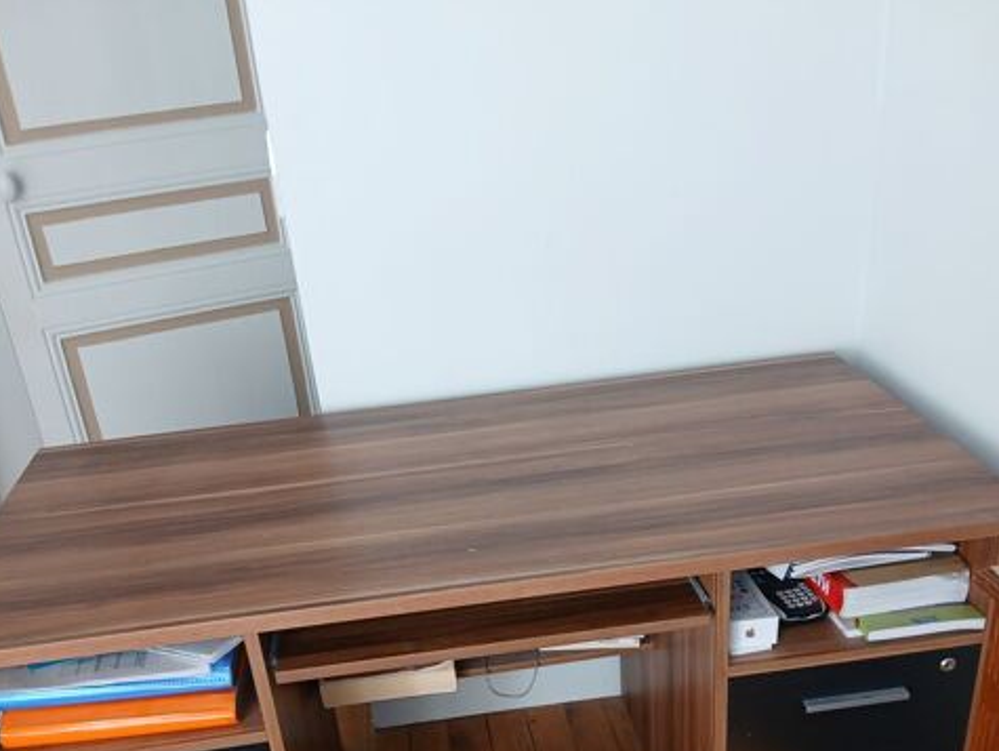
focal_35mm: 35
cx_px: 498
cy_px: 602
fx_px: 1011
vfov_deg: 39.2
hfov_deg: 52.6
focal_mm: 3.98
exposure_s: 1/50
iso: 160
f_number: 1.8
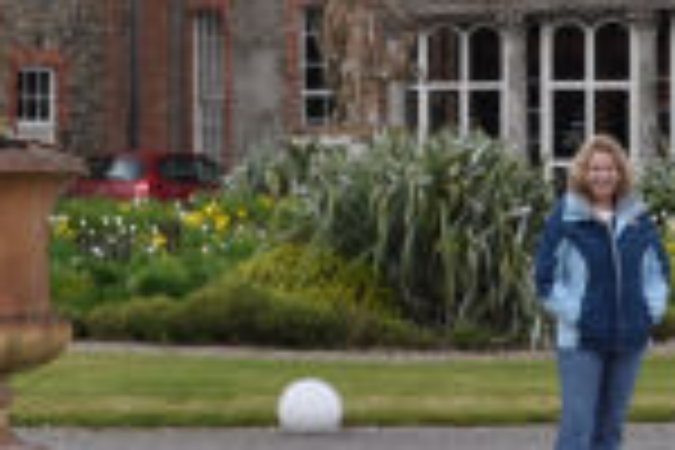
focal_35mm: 120
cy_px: 142
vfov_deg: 11.4
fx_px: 2250
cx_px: 508
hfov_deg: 17.0
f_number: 10
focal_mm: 20
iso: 200
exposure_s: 1/200
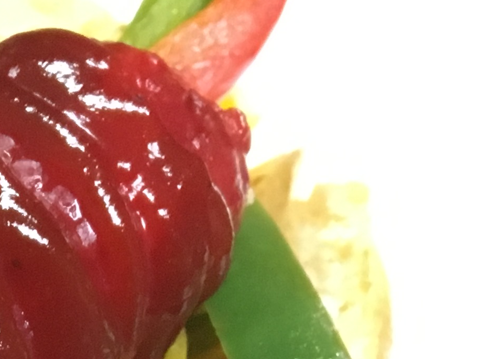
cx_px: -309
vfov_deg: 10.8
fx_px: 1771
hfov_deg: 14.1
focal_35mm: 128
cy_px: 673
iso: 200
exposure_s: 1/30
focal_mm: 4.15
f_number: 2.2
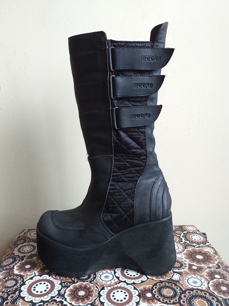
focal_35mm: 26
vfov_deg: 67.3
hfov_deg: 53.1
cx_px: 114
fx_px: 229
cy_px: 153
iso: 160
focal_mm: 3.6
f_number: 1.9
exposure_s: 1/60
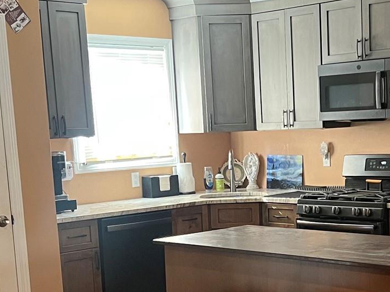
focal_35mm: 74
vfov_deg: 19.7
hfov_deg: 26.1
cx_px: 280
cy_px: 241
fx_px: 834
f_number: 1.5
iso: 500
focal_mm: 5.7
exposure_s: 1/60
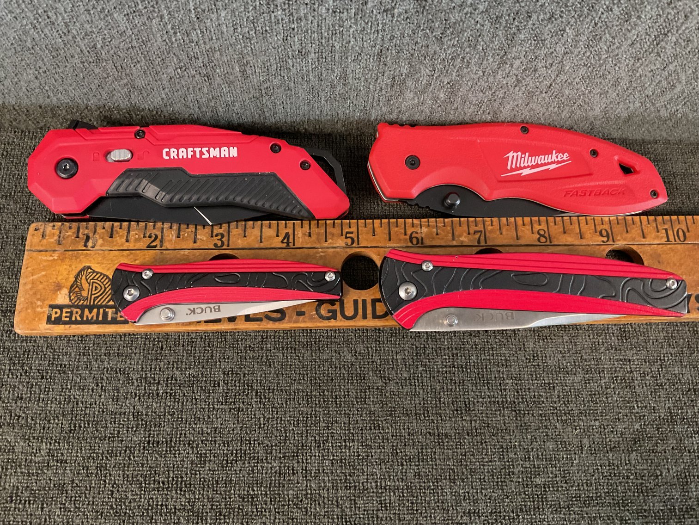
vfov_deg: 48.2
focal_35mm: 29
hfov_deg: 61.7
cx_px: 350
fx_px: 586
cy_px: 262
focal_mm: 3
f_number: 1.8
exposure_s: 1/30
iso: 400
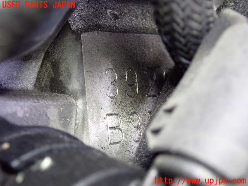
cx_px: 124
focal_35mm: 94
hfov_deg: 20.9
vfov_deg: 15.7
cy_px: 93
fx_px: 673
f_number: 4.7
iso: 800
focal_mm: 16.79
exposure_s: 1/50
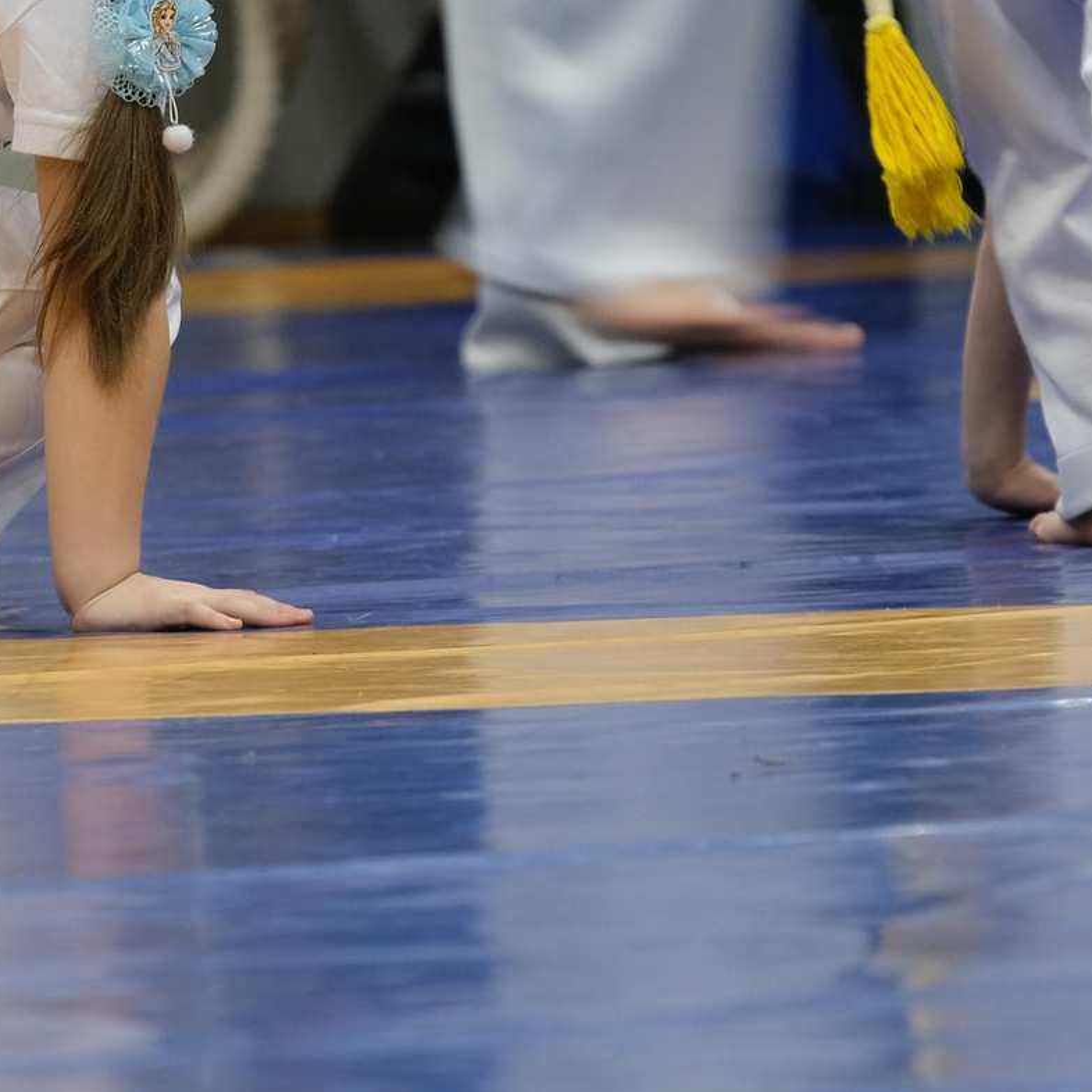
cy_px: 473
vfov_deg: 3.0
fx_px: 20950
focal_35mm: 587
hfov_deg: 3.0
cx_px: 502
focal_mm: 141.3
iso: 500
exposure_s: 1/38
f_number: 4.4
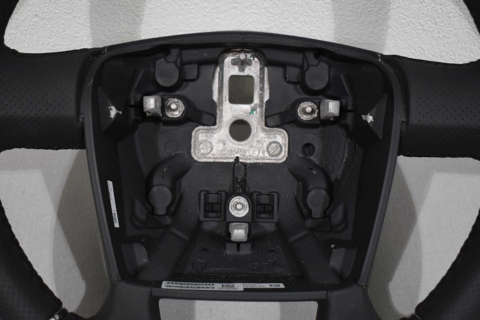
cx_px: 240
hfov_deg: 41.1
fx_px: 640
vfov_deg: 28.1
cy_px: 160
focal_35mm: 48
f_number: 4.5
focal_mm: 32
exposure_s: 1/160
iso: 800
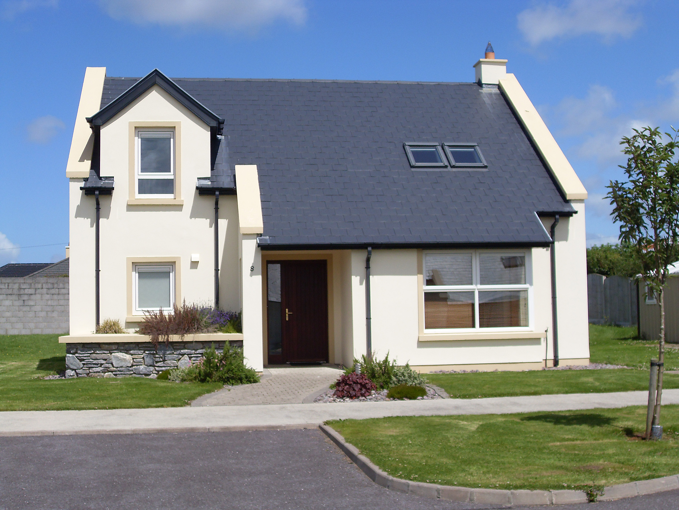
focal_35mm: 52
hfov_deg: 36.8
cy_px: 255
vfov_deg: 28.0
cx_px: 340
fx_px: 1020
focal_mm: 8.4
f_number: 8.4
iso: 80
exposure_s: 1/250
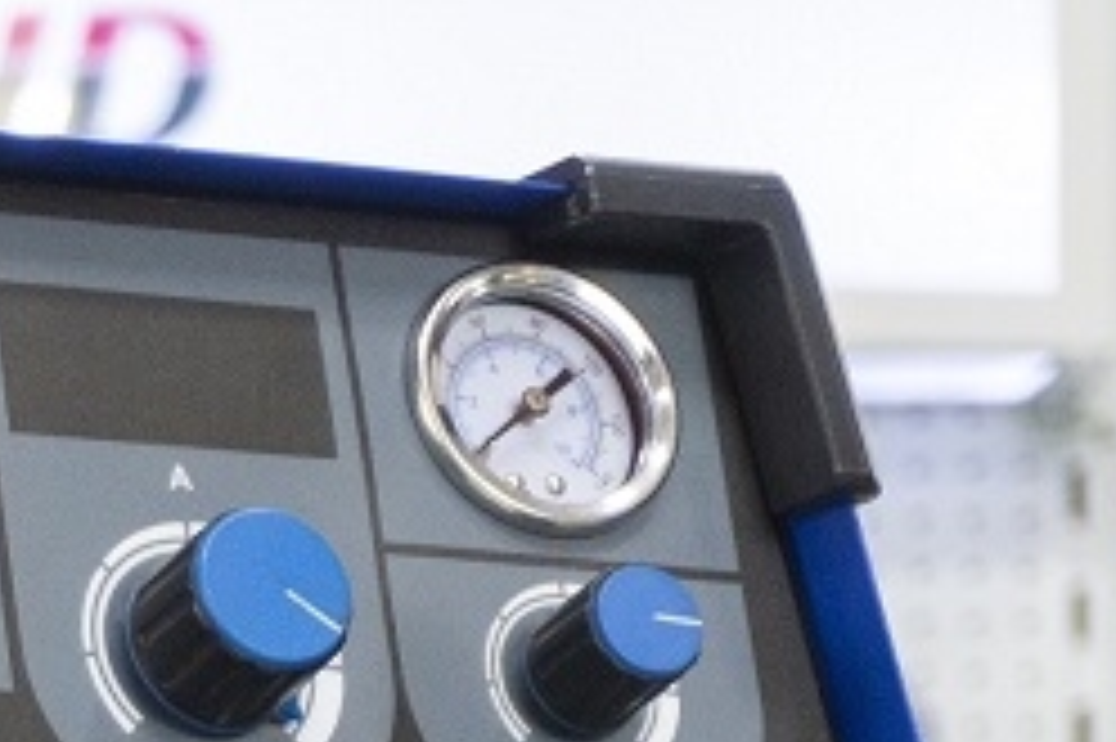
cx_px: -819
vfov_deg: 5.0
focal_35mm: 272
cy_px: 1306
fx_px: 8426
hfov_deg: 7.4
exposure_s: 1/80
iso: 2000
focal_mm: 50
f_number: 5.6
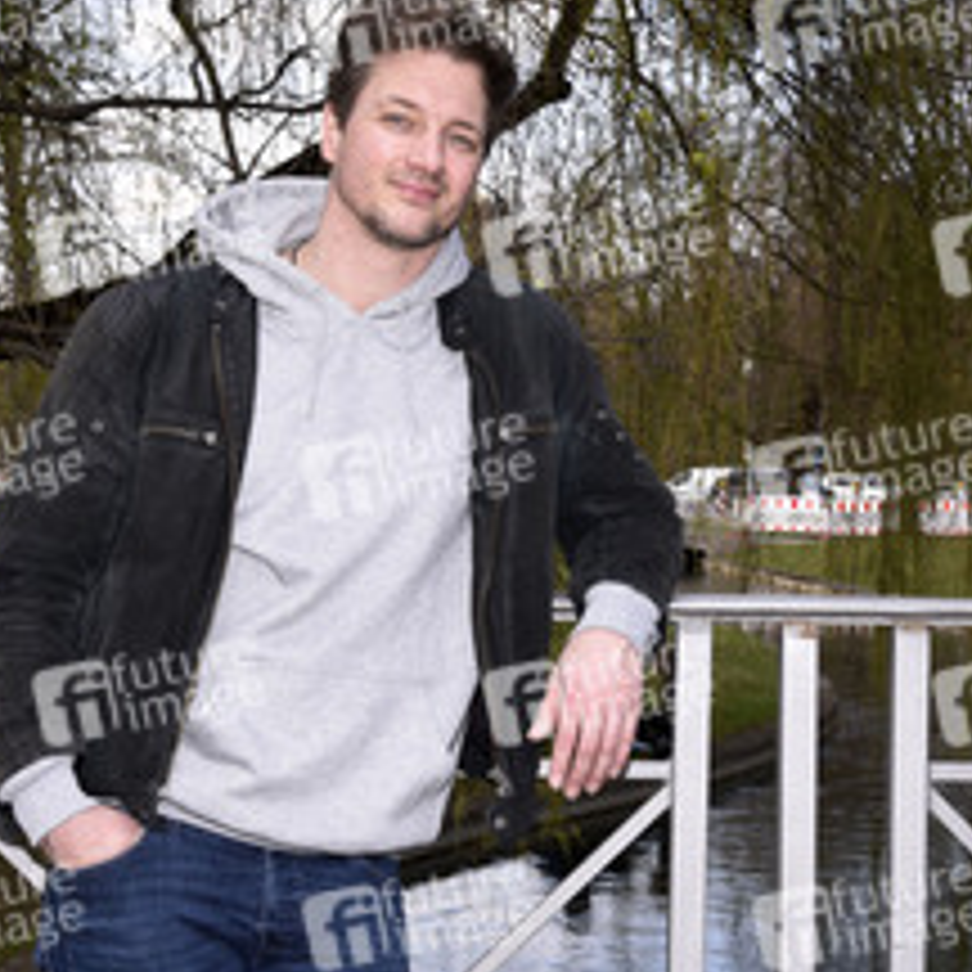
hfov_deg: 20.4
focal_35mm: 85
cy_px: 580
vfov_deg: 20.4
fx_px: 2700
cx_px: 479
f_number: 11
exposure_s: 1/160
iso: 640
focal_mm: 48
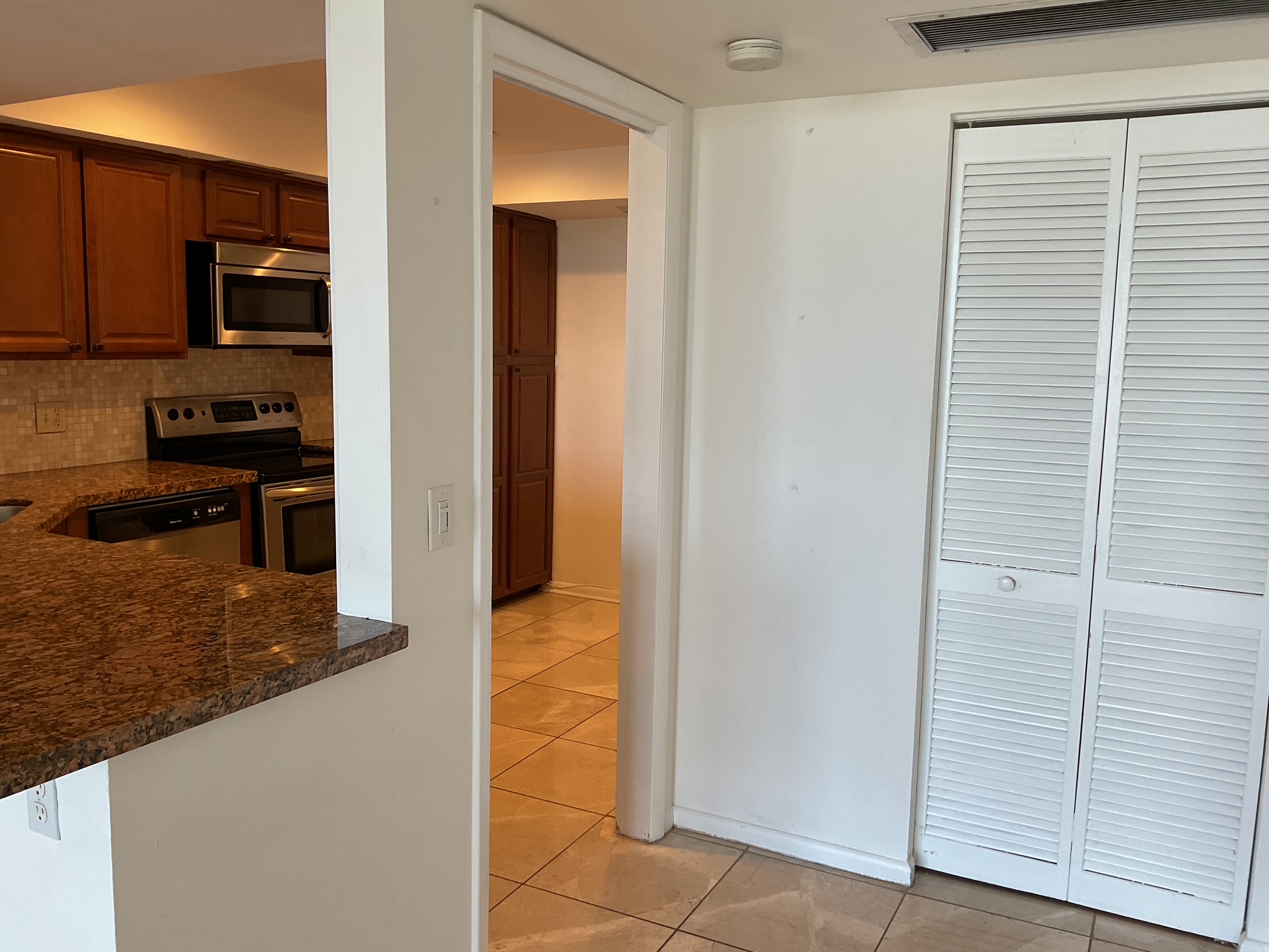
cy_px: 476
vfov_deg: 48.2
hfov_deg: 61.7
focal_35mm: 29
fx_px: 1063
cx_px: 634
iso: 40
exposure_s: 1/60
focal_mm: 3
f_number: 1.8
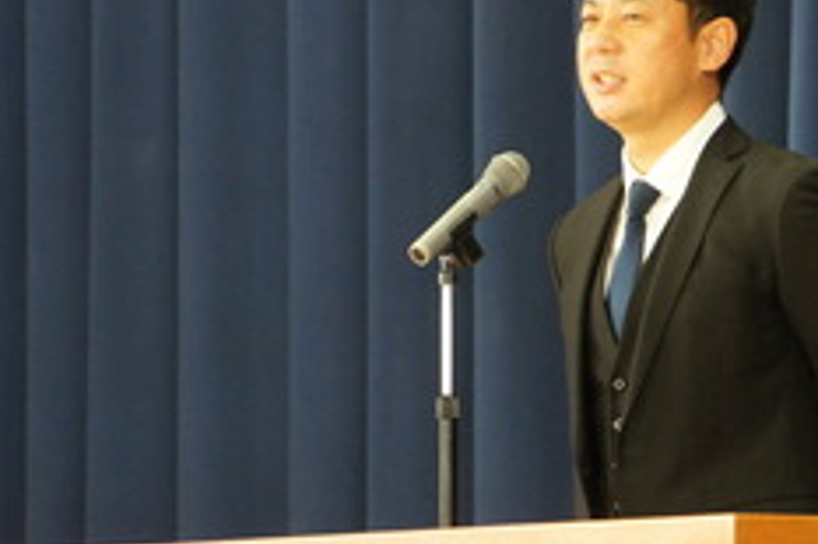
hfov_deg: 5.6
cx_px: 678
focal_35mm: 371
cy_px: 237
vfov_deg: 3.7
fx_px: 8424
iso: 1600
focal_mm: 120
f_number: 5.6
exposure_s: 1/25
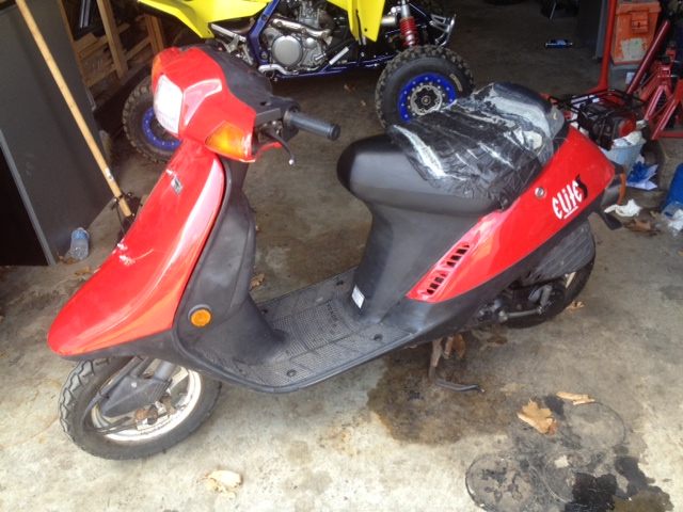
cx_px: 342
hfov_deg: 52.6
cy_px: 256
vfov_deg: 40.7
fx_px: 691
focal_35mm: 35
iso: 64
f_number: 2.4
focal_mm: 4.28
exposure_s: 1/60
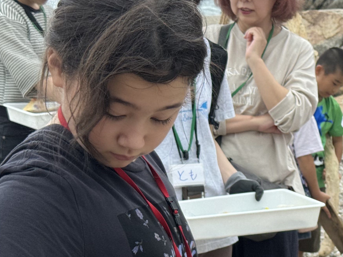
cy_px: 233
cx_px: 363
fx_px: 1090
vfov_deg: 13.3
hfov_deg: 17.4
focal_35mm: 110
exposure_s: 1/783
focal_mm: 6.76
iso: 64
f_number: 1.78
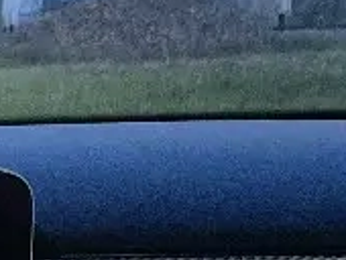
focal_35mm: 135
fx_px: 1351
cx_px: -664
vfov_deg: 10.5
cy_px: 429
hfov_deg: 10.6
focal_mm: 5.4
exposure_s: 1/50
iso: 2000
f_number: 1.8
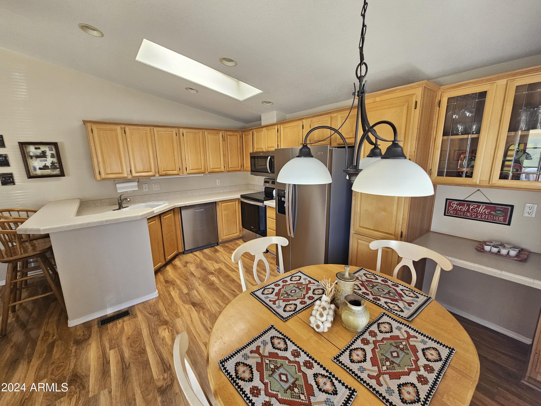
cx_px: 270
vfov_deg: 89.9
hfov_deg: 106.2
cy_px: 203
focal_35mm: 13
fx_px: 203
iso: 200
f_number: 2.2
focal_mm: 2.2
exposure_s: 1/60
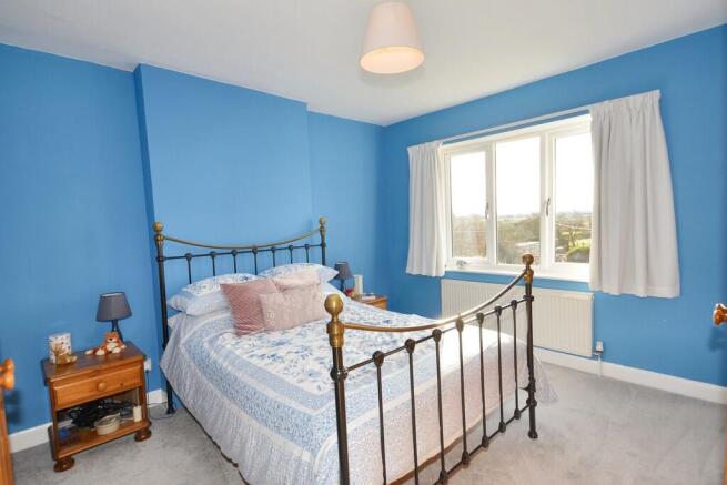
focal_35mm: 15
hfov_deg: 100.4
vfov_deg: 77.4
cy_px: 242
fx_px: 303
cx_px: 364
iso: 200
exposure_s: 1/125
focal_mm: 10
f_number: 5.6
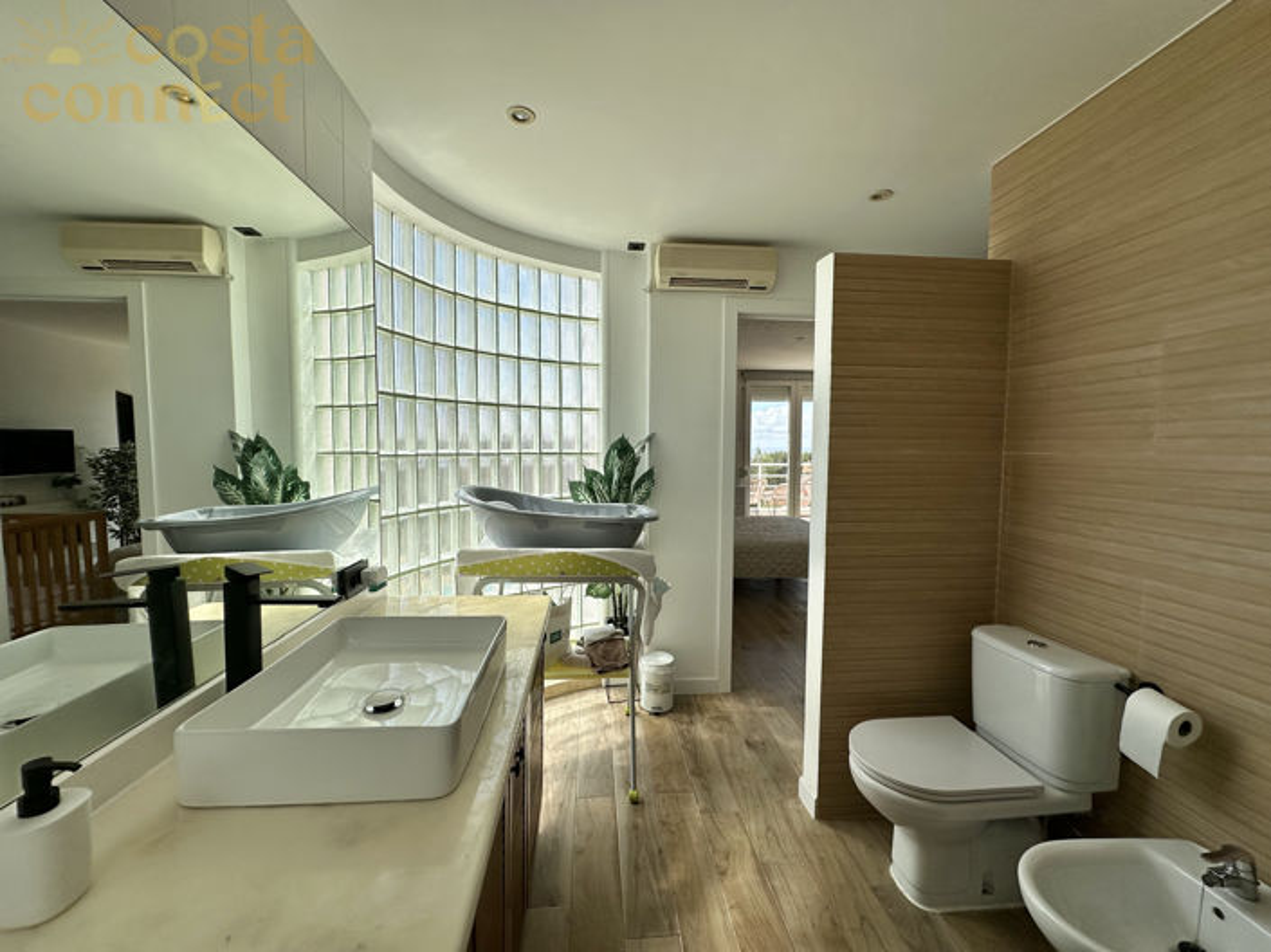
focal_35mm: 14
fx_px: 514
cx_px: 636
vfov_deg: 85.6
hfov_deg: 102.1
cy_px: 476
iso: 40
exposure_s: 1/1289
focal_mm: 2.22
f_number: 2.2
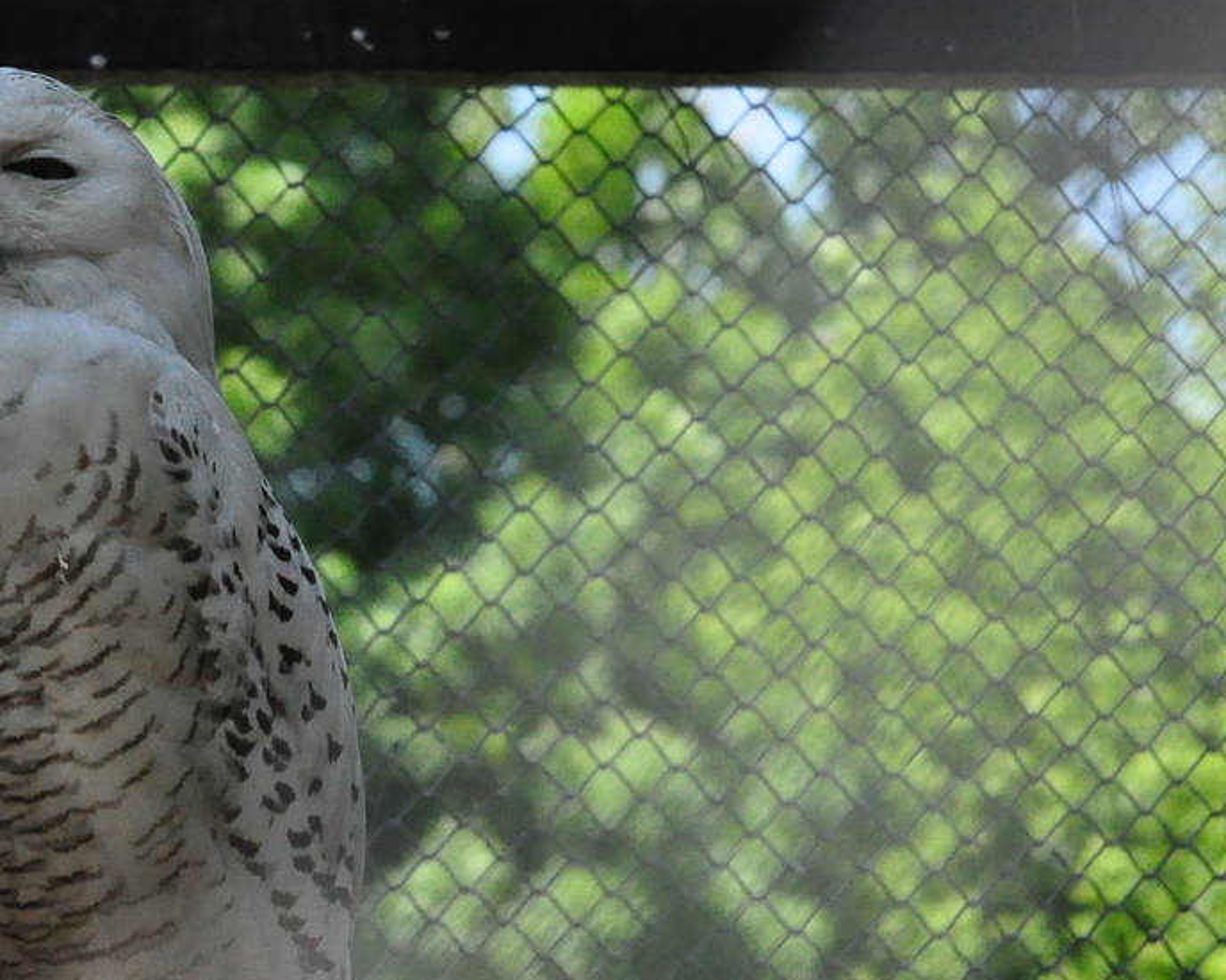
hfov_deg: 6.4
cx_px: 14
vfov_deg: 5.1
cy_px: 557
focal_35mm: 301
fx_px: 10919
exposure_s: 1/1600
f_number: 10
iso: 3200
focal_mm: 92
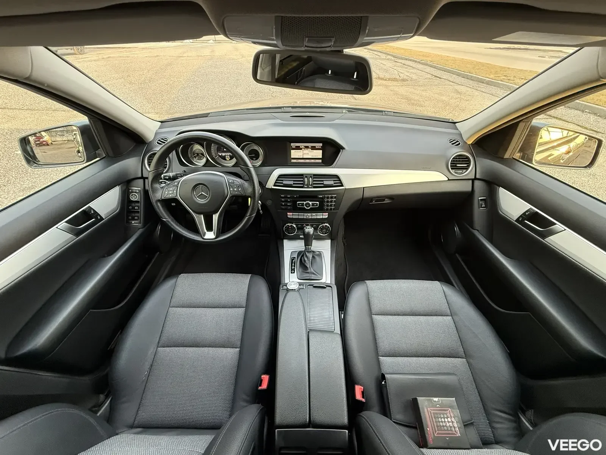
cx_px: 303
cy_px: 228
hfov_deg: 102.1
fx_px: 245
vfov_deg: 85.7
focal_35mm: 14
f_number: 2.2
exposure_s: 1/80
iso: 320
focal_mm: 2.22
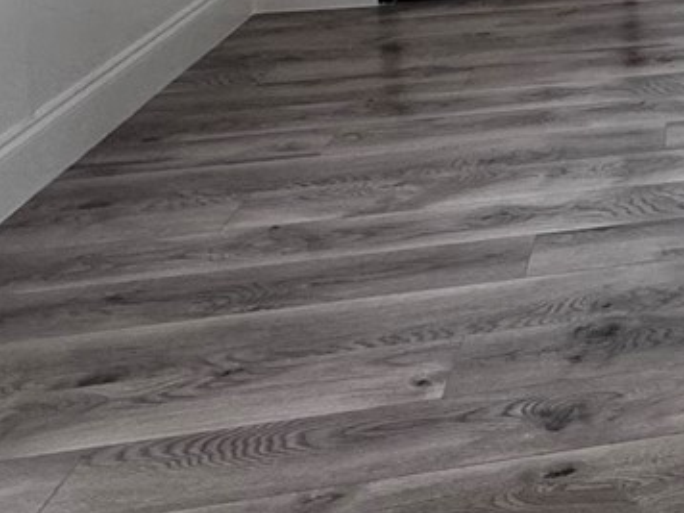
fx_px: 1245
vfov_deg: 20.3
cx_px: 1043
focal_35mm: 63
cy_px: -238
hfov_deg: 23.9
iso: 250
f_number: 2.2
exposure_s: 1/120
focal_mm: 2.22
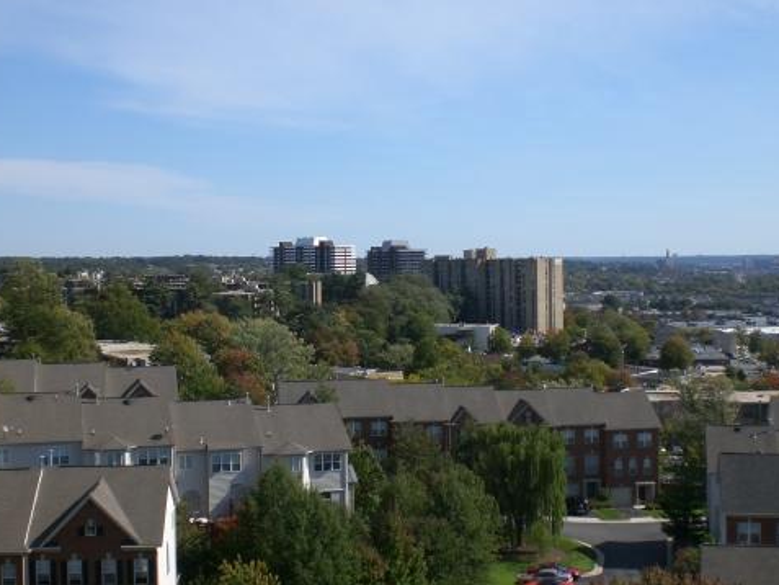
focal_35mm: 51
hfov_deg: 37.4
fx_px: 1148
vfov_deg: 28.5
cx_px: 447
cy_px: 248
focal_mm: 6.3
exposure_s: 1/640
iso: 50
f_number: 4.4
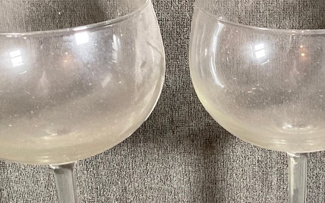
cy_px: 120
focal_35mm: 85
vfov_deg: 15.4
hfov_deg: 23.4
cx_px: 321
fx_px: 753
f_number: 1.8
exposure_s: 1/60
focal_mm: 3
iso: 200
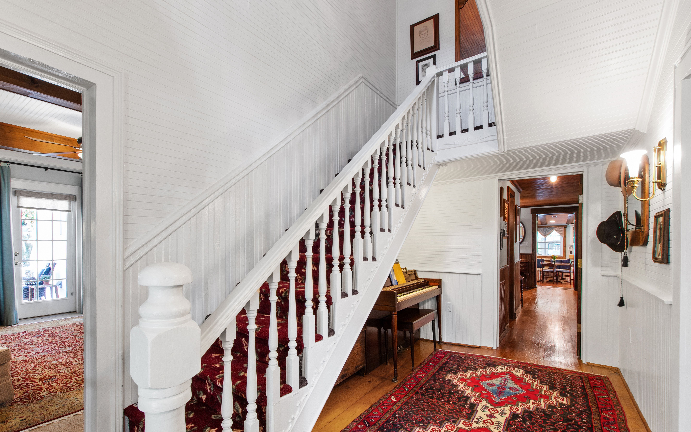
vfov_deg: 71.0
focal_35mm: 16
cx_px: 344
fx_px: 301
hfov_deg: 97.8
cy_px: 241
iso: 100
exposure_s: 1
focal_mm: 10
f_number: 8
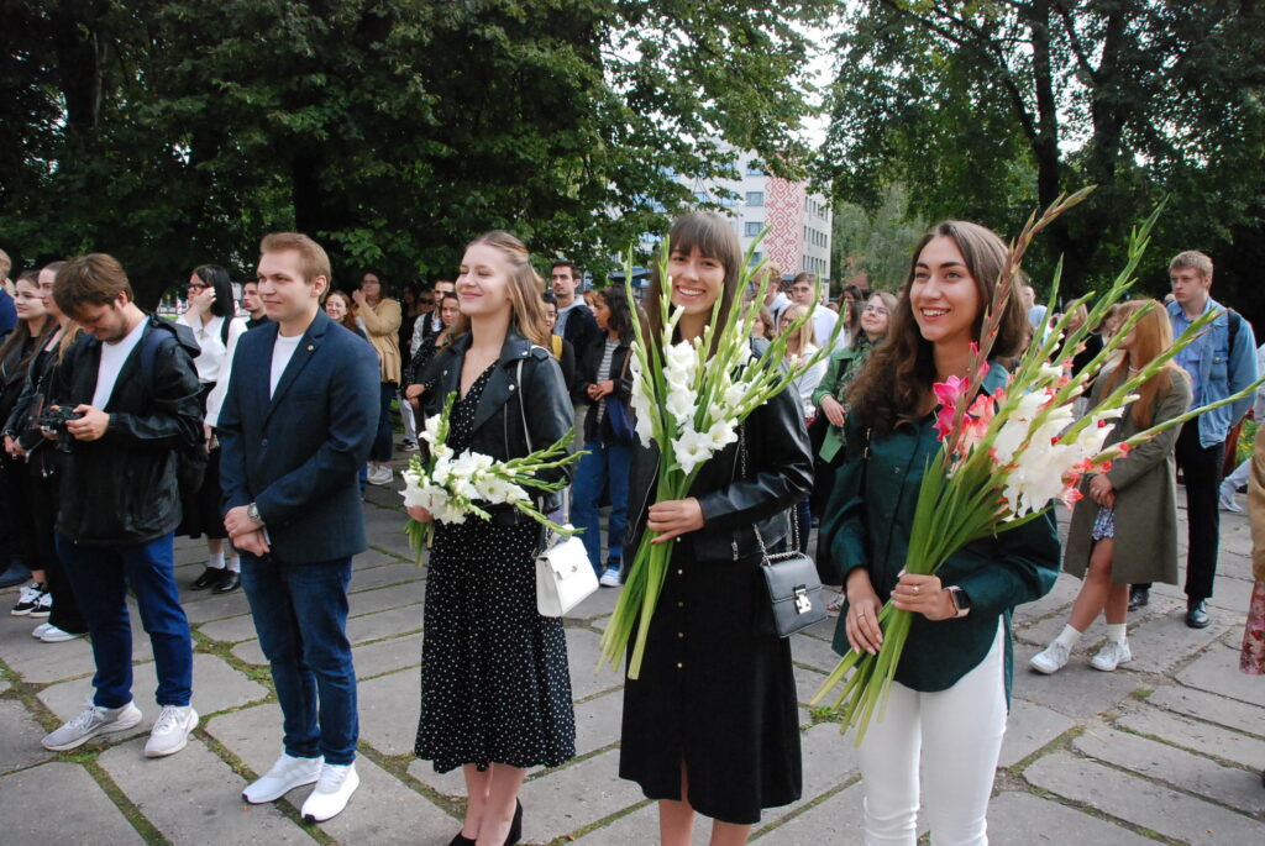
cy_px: 423
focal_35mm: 27
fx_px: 950
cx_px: 632
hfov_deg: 67.3
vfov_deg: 48.0
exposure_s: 1/320
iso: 1600
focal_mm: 18
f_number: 9
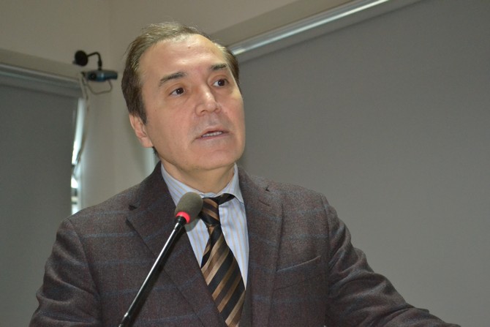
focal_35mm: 69
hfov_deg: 29.2
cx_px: 245
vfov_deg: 19.7
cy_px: 164
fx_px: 939
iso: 3200
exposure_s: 1/60
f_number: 5.3
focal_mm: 46
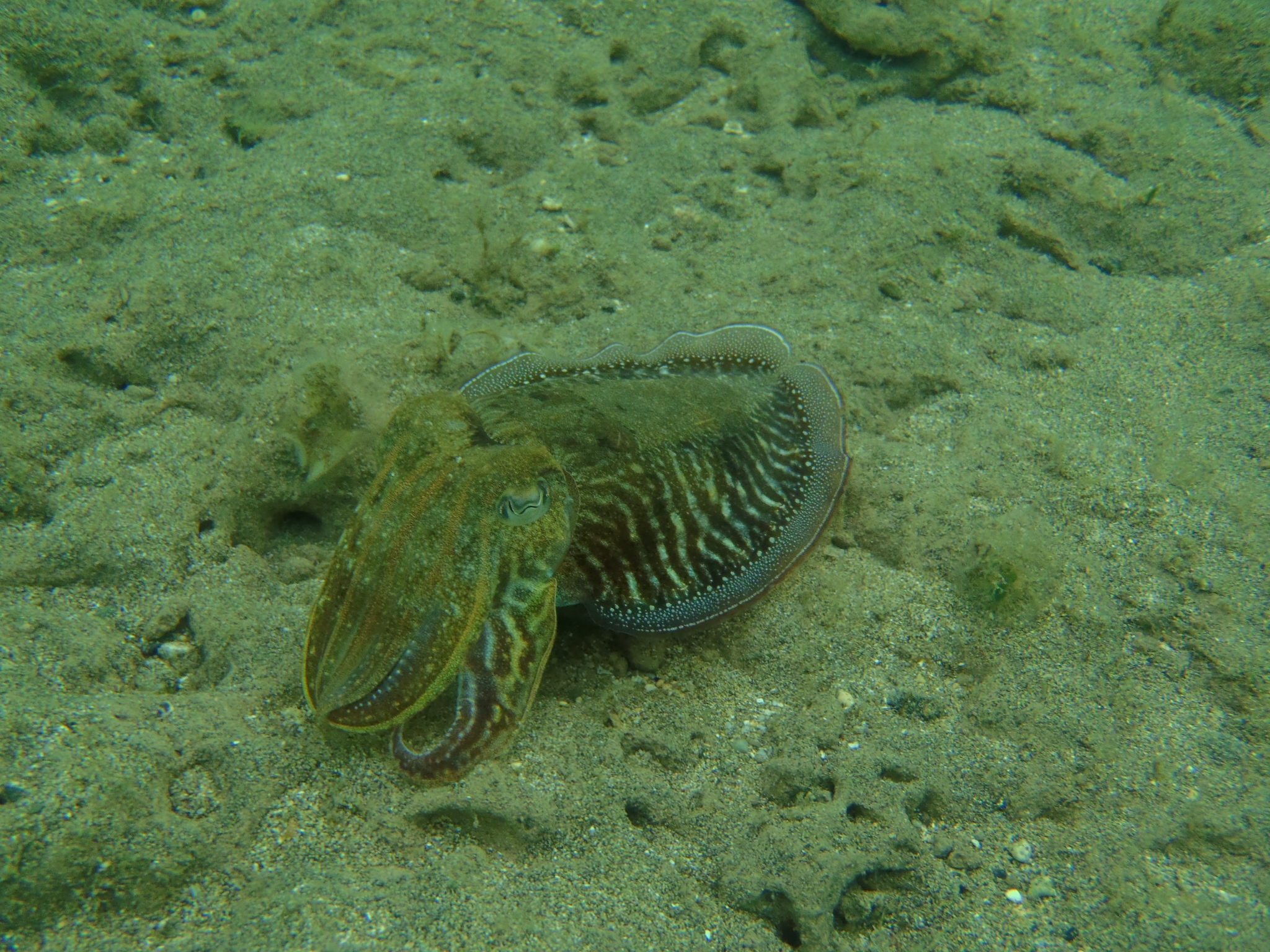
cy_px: 476
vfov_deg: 39.7
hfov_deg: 51.4
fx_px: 1321
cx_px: 635
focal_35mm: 36
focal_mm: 6.45
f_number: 4.5
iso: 100
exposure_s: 1/160
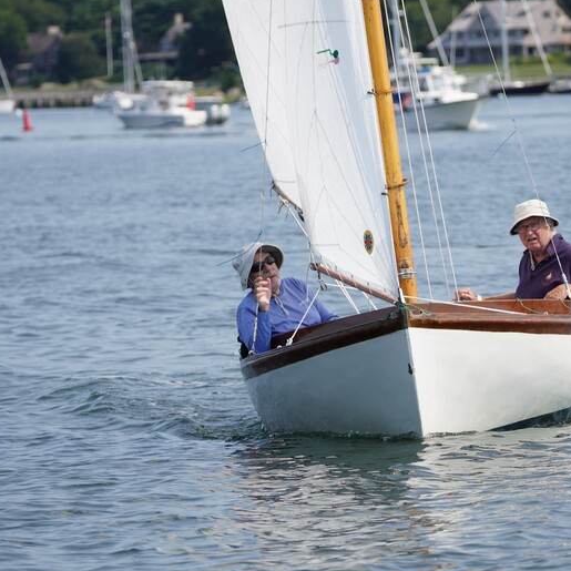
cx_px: 381
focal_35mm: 297
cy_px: 291
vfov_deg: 5.9
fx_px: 5543
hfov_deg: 5.9
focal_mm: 150
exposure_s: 1/1000
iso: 160
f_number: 5
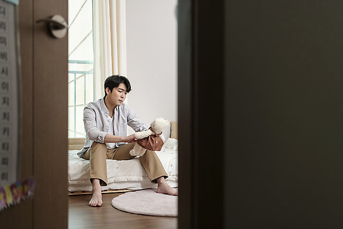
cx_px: 172
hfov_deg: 42.7
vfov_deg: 29.2
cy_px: 114
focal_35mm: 46
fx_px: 438
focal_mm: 46
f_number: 3.5
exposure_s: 1/125
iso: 320
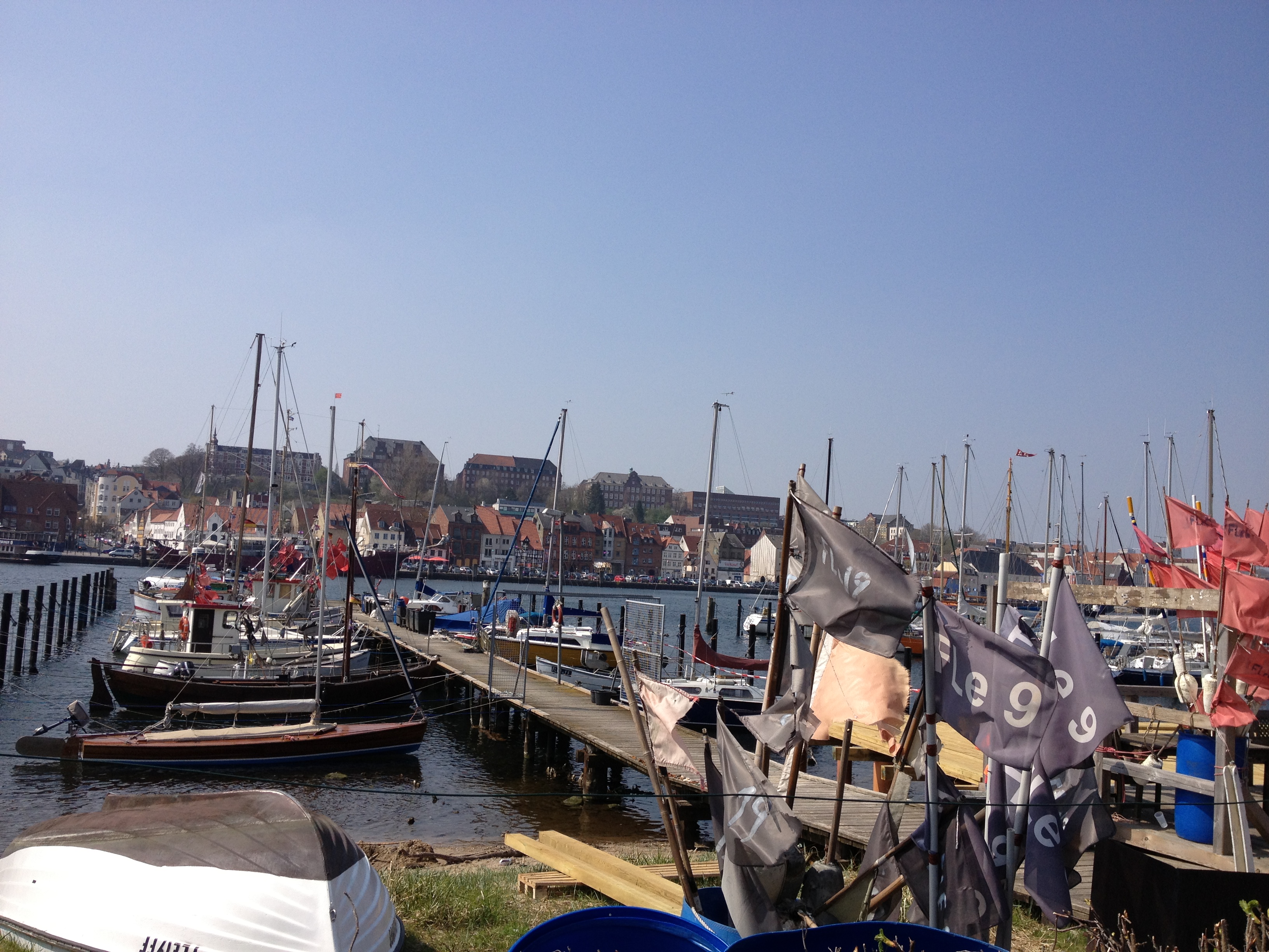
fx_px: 1283
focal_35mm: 35
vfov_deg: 40.7
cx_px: 634
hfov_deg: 52.6
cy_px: 476
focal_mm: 4.28
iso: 50
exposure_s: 1/1972
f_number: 2.4
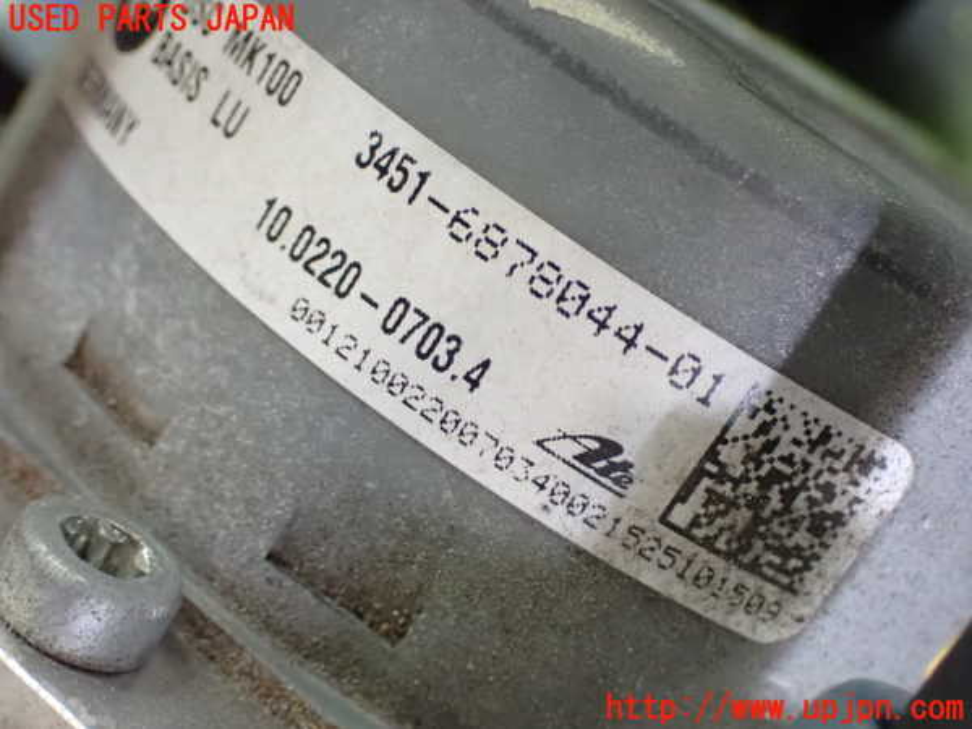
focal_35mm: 62
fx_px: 1741
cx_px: 486
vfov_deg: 23.7
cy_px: 364
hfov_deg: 31.2
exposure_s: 1/15
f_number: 3.6
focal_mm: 11.09
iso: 1600
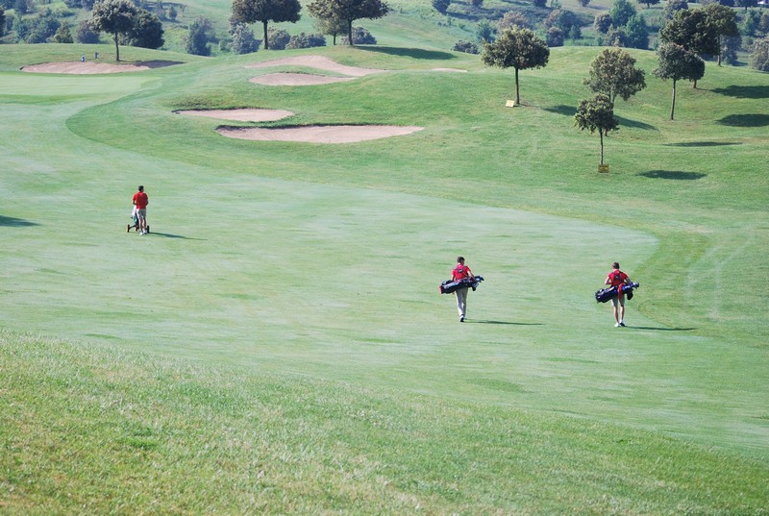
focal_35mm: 105
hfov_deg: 19.4
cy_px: 258
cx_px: 384
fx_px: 2247
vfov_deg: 13.1
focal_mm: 70
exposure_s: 1/1000
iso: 180
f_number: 4
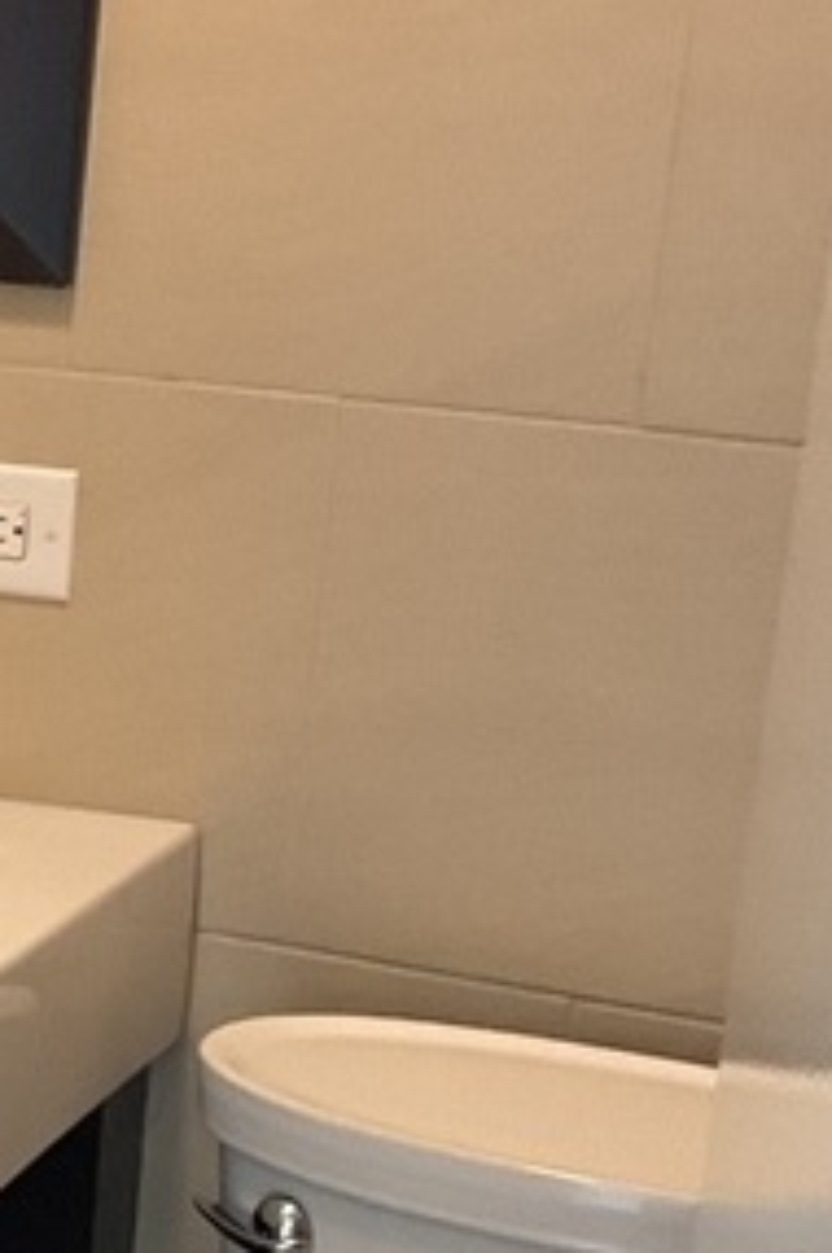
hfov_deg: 11.2
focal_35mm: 114
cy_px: 881
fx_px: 3961
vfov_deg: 17.9
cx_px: -648
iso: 125
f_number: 1.8
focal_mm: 3
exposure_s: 1/60
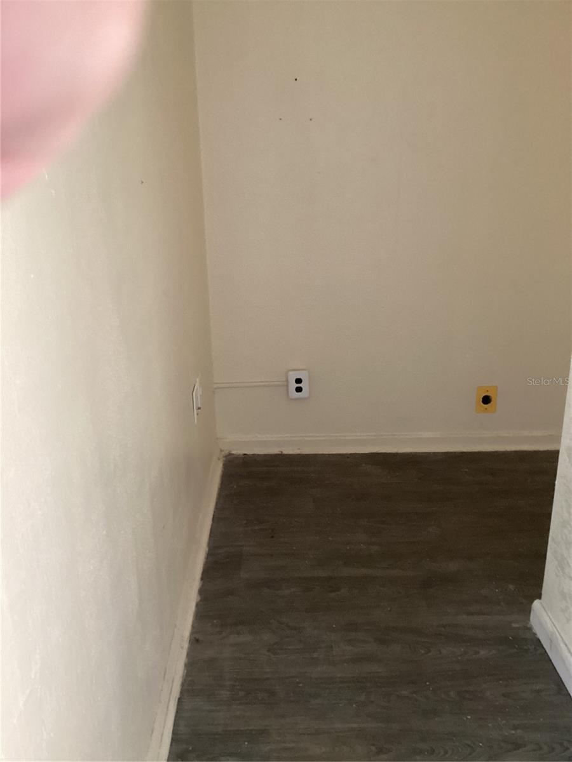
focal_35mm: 31
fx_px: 683
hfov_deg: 45.4
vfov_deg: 58.4
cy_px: 381
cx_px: 286
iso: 400
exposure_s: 1/40
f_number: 2.4
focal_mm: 3.3
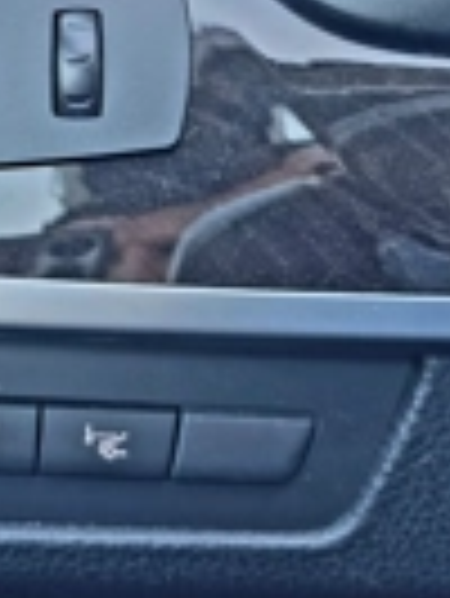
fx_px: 1194
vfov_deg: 26.9
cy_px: 27
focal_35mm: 69
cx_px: 45
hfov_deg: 20.9
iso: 125
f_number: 1.7
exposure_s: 1/50.3
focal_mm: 6.3
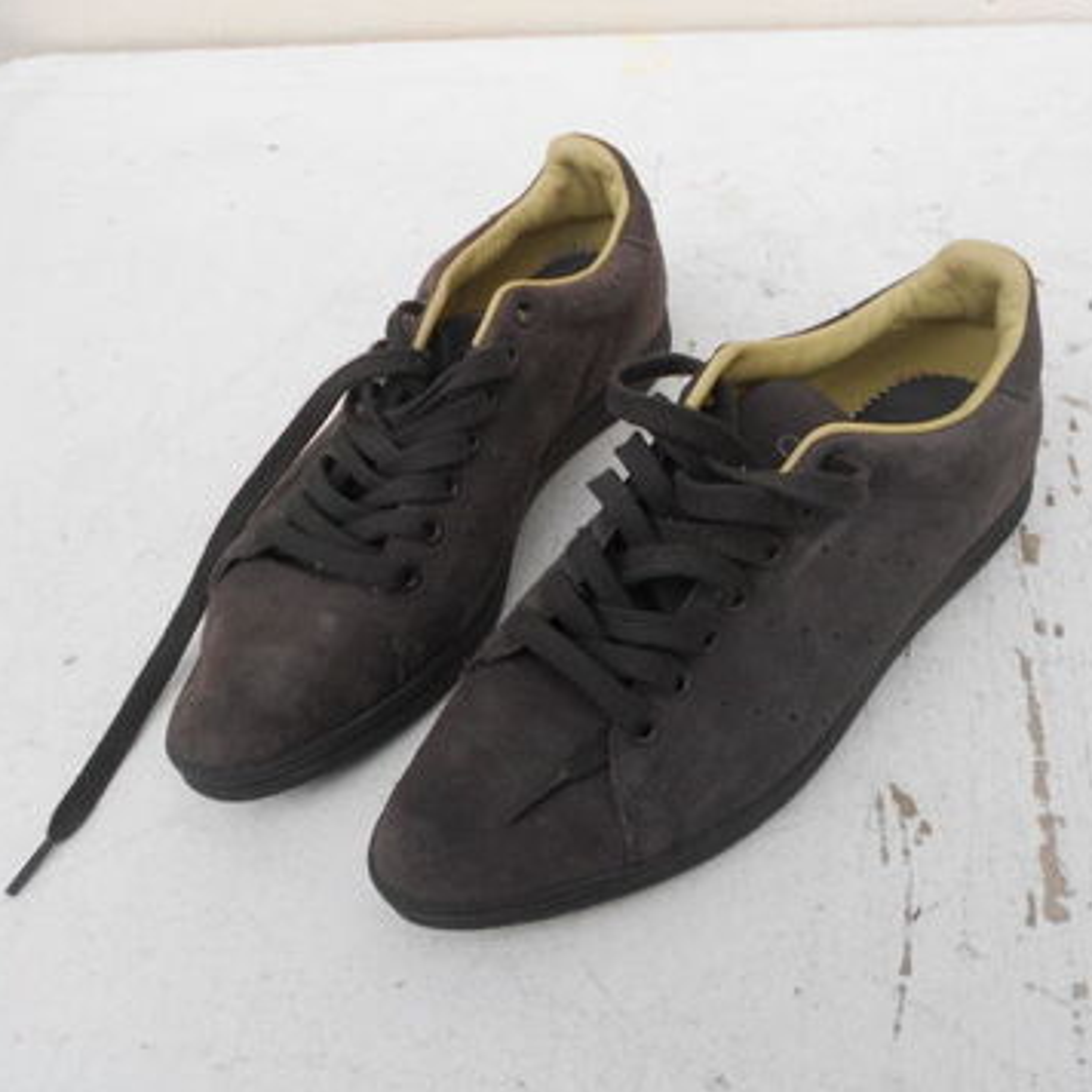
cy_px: 546
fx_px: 1106
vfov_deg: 52.5
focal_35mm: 31
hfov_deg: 52.4
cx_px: 623
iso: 125
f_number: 3.2
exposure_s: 1/30
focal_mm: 4.6
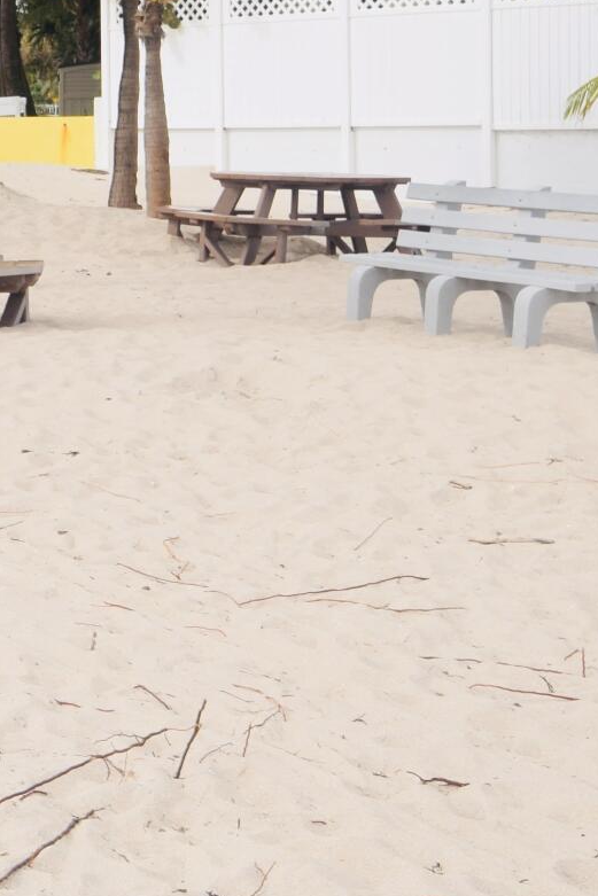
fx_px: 2439
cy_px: 234
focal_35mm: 98
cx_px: -411
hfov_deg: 12.9
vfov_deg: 20.7
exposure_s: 1/200
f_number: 10
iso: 100
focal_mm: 17
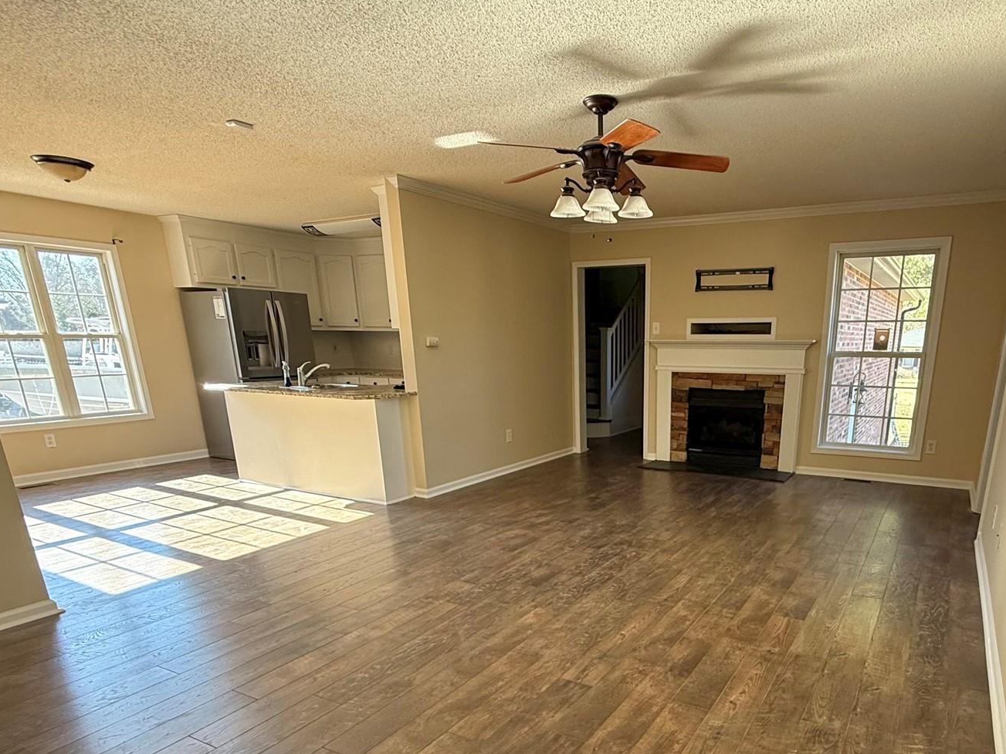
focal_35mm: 22
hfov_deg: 74.8
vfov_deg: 58.8
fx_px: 639
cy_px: 537
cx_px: 639
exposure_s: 1/99
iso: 200
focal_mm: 2.22
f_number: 2.2
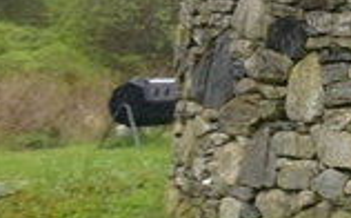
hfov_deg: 10.6
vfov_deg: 11.6
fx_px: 1012
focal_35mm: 106
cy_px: -137
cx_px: 1124
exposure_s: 1/200
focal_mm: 16
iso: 400
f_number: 7.1
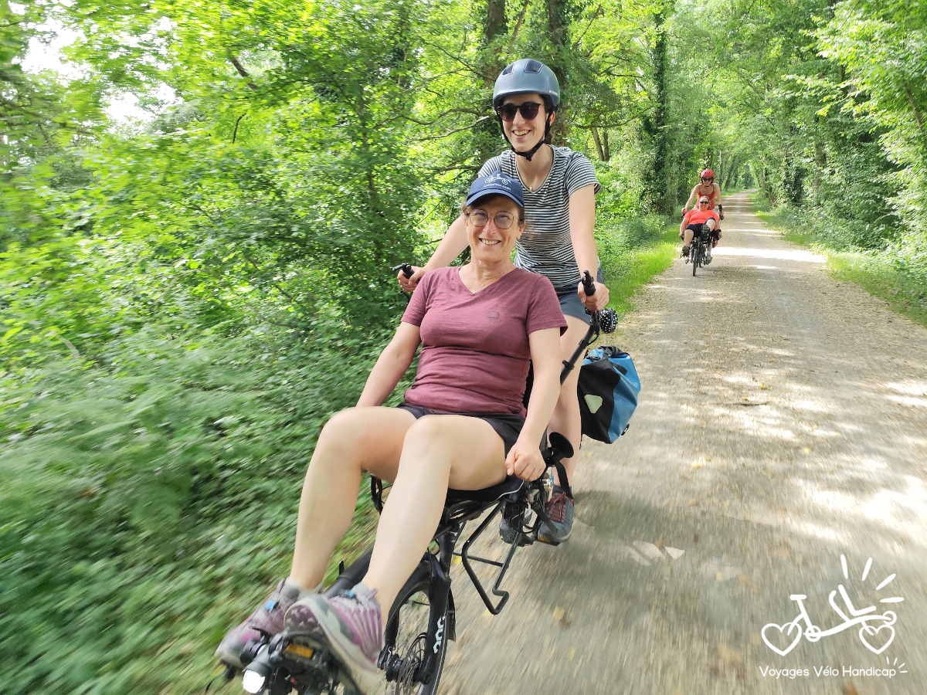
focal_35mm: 23
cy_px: 348
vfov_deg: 58.9
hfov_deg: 73.9
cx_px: 464
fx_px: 616
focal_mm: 6.19
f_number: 1.65
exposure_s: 1/100
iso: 100
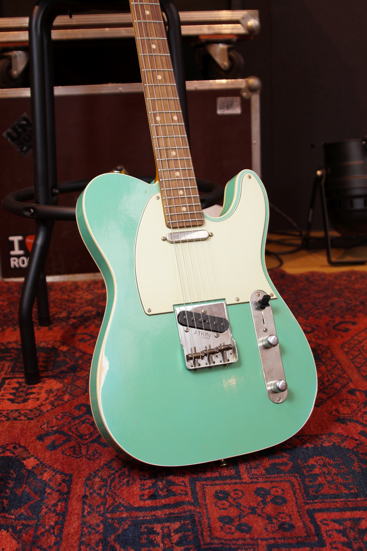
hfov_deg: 29.2
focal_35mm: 46
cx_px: 180
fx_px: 704
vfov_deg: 42.7
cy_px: 281
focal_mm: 30
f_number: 5
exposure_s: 1/10
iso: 100
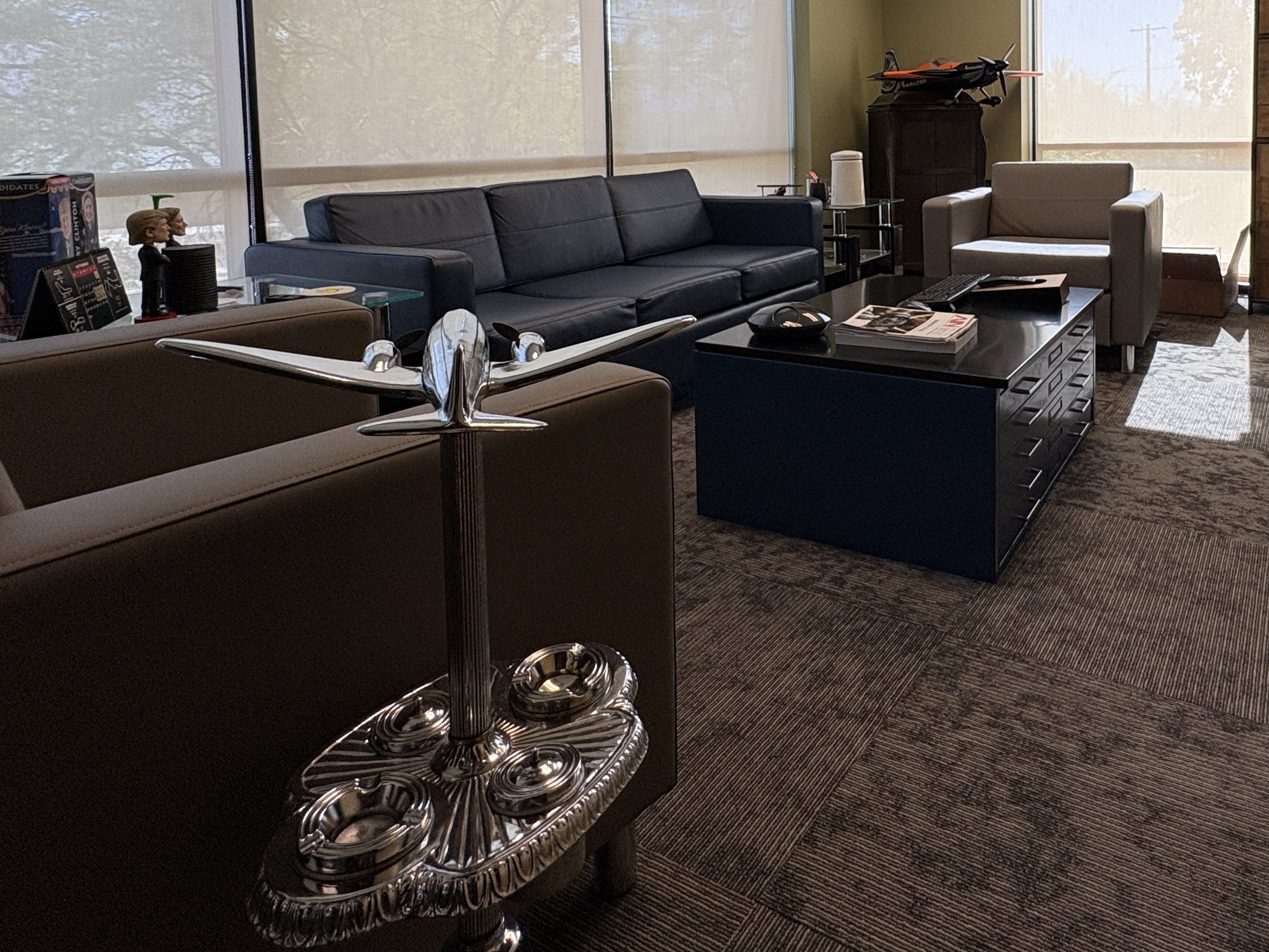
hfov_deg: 69.8
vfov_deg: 53.1
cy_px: 189
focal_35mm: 24
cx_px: 835
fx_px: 880
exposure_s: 1/99
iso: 100
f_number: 2.2
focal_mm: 2.22
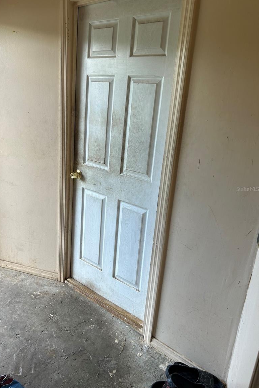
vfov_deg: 65.5
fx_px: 302
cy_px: 189
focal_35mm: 28
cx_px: 109
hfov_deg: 46.3
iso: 32
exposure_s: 1/120
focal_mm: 5.7
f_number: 1.5
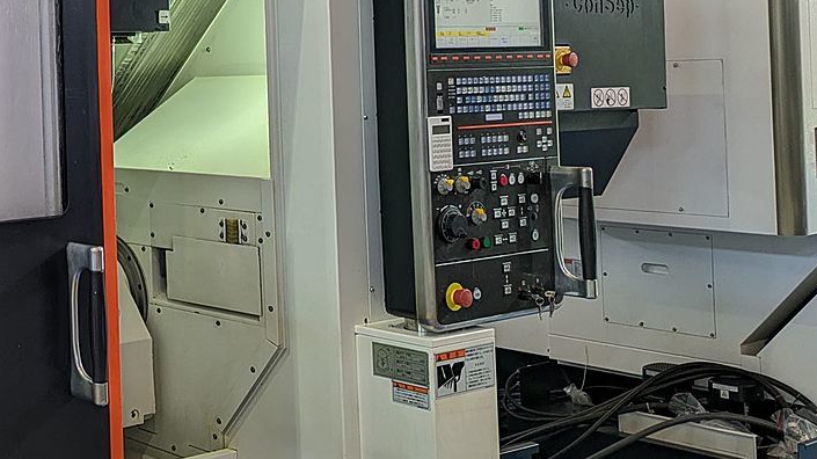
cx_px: -41
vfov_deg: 20.4
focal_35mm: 58
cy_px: 73
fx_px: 1256
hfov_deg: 32.5
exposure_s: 1/50
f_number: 1.89
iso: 130
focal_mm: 5.43
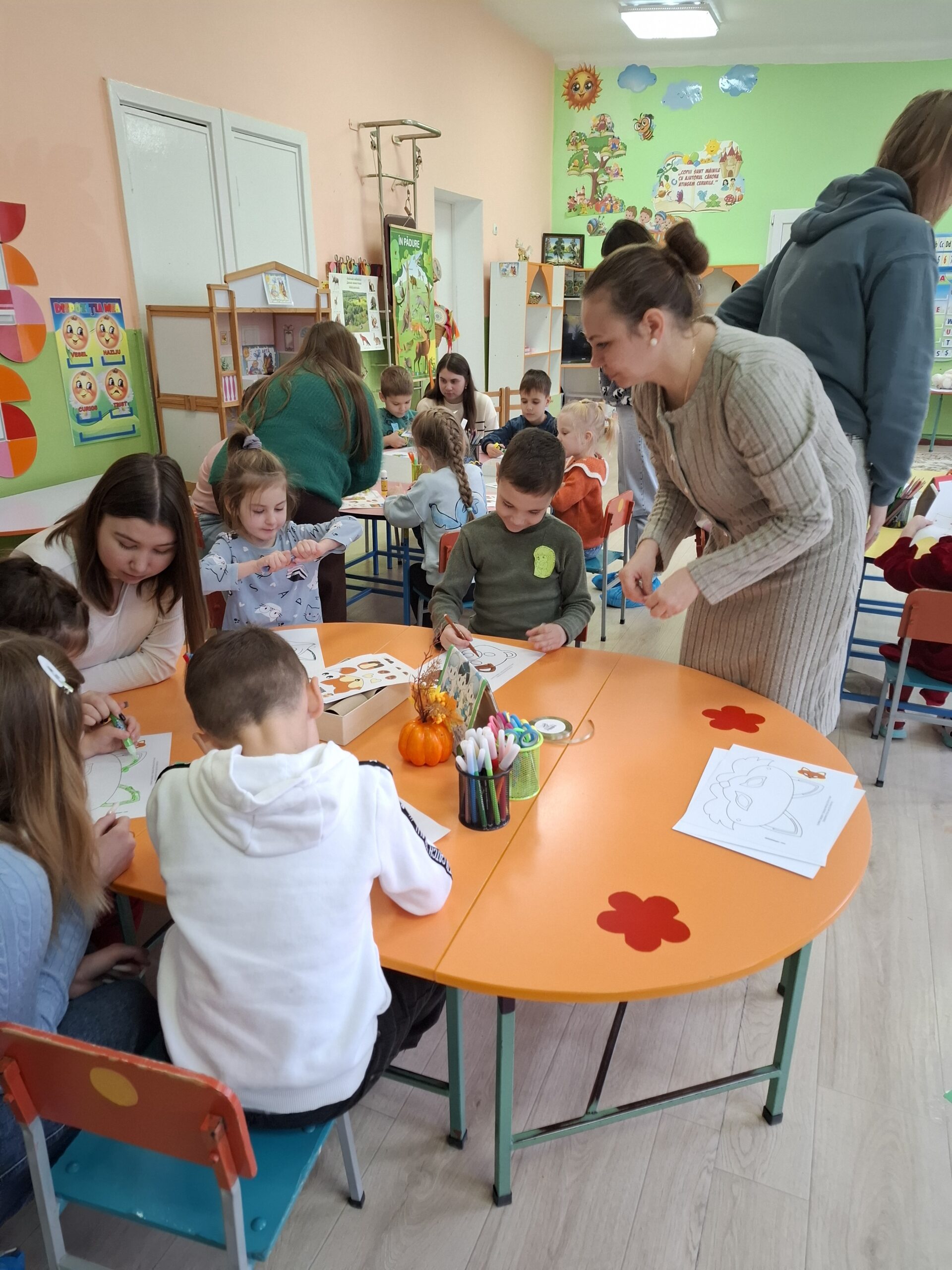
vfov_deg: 73.9
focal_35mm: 23
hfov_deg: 58.9
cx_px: 476
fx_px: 843
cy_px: 635
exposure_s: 1/50
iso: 250
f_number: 1.8
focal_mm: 5.54
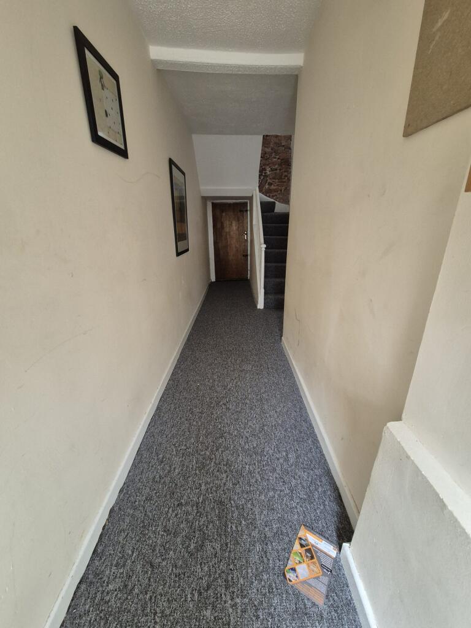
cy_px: 314
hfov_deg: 89.9
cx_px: 236
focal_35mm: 13
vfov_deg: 106.2
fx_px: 236
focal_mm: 2.2
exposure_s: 1/50
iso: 640
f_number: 2.2
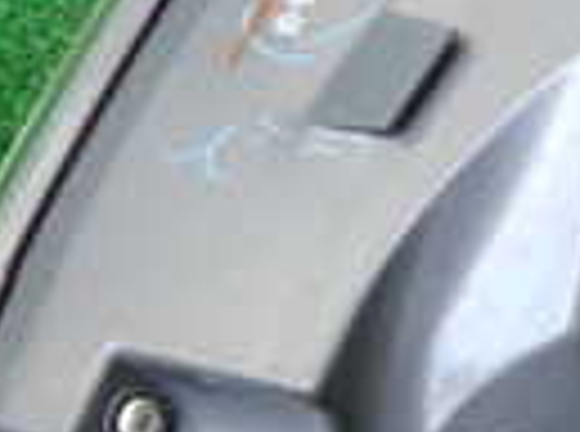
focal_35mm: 140
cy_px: 238
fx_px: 2339
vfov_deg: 10.5
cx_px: 1016
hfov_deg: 12.9
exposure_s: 1/60
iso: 200
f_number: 2.3
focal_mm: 5.4
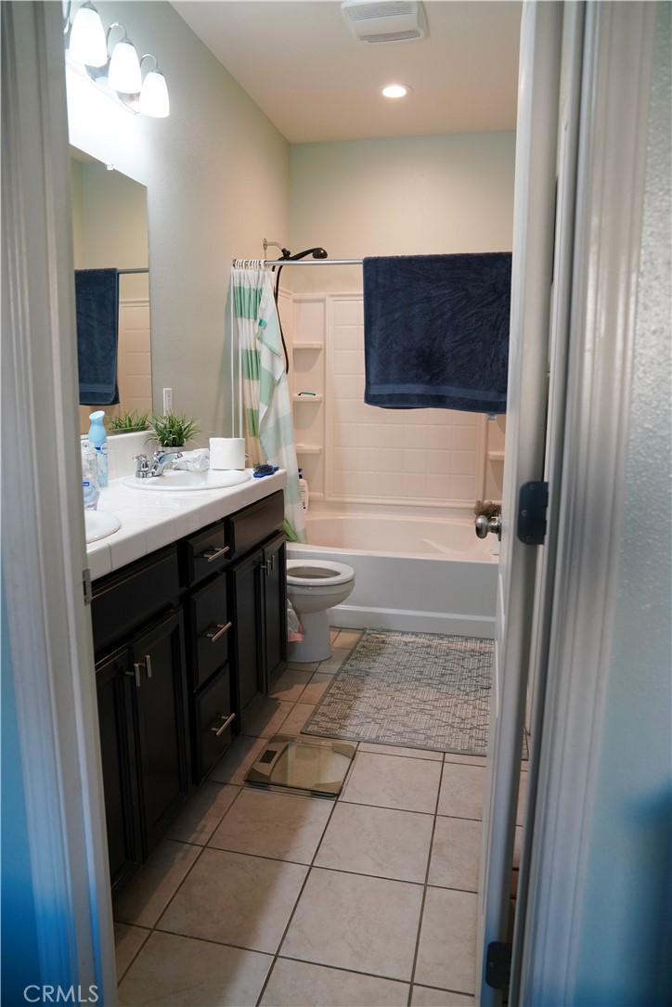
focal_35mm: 24
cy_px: 504
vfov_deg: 73.7
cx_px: 336
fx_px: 672
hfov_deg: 53.2
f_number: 5
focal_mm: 24
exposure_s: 1/100
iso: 1250
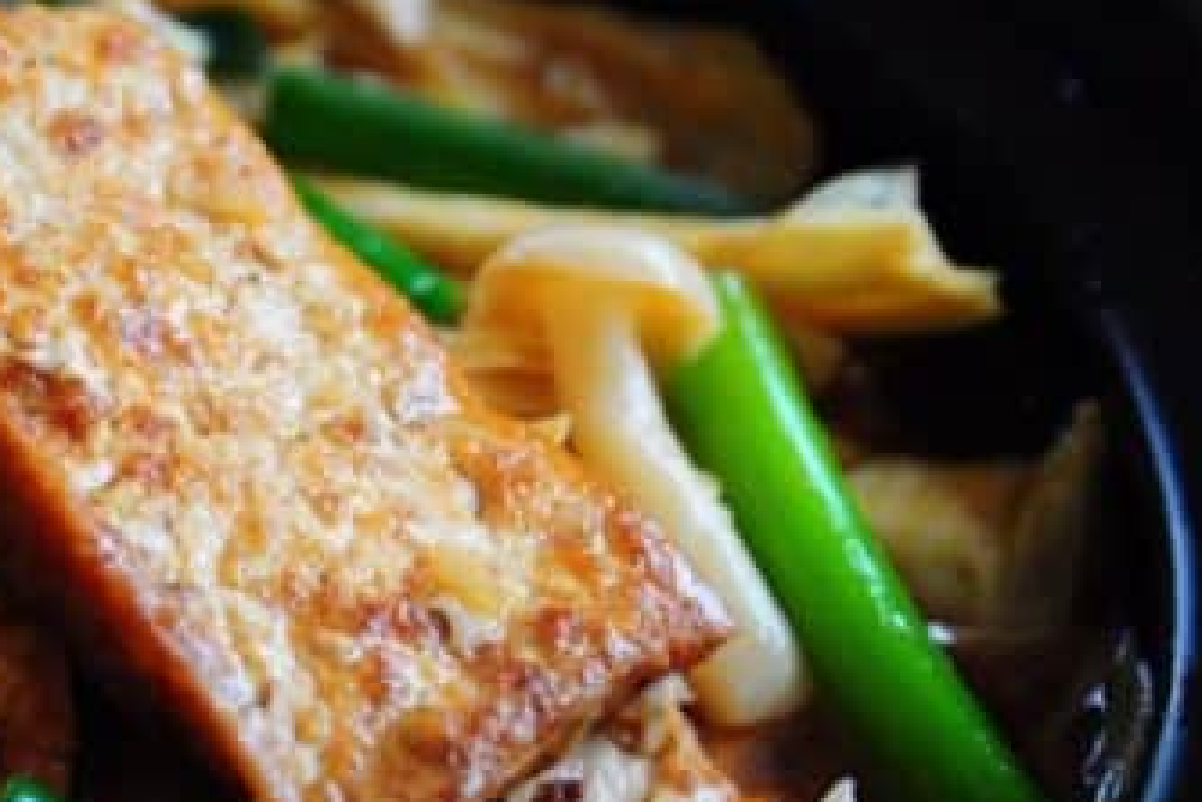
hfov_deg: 13.0
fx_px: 5244
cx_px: 230
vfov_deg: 8.7
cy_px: 313
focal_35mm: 157
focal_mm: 50
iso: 800
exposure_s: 1/90
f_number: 4.8
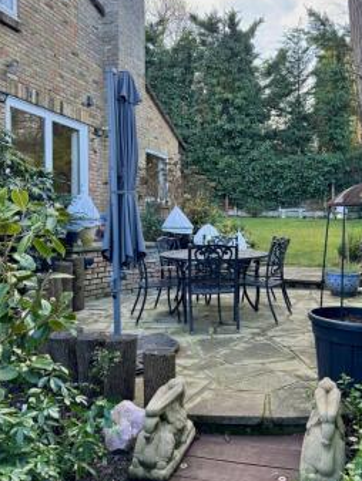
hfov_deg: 45.2
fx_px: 432
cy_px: 221
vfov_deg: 58.2
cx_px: 219
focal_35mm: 31
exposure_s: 1/135
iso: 50
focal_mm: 6.76
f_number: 1.78
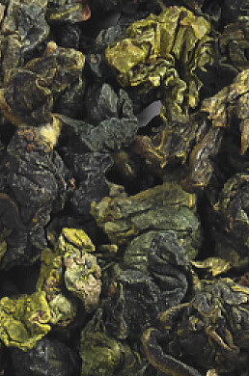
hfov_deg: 2.5
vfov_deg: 3.7
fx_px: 5820
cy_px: -355
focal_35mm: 558
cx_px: 108
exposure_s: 1/2
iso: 100
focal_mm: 50
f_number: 10
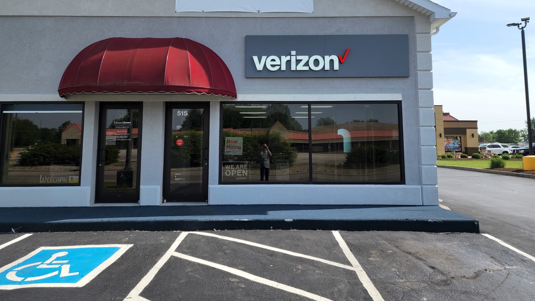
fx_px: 369
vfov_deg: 44.0
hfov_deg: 71.9
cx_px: 265
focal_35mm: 26
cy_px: 110
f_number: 1.8
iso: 12
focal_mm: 6.4
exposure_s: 1/713
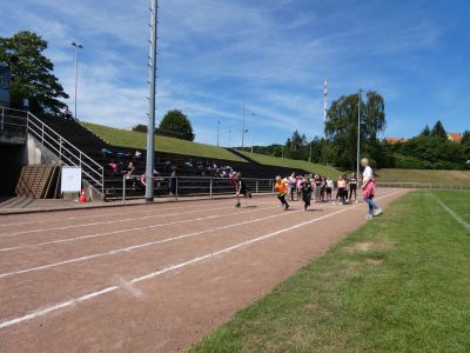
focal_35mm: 20
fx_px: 272
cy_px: 176
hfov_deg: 81.7
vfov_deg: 66.0
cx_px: 235
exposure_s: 1/800
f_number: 4
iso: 80
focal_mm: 3.6
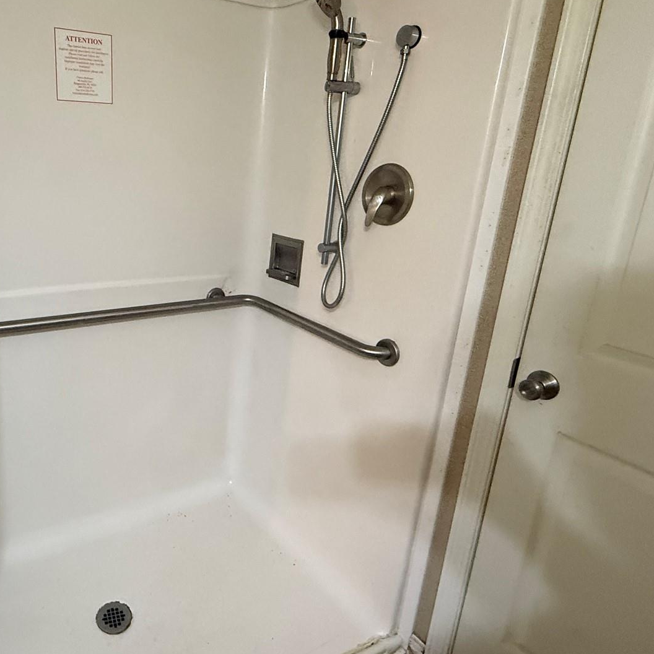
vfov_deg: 64.8
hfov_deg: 62.2
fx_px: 513
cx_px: 182
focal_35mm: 24
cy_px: 289
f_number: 2.2
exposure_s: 1/60
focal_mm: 2.22
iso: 640
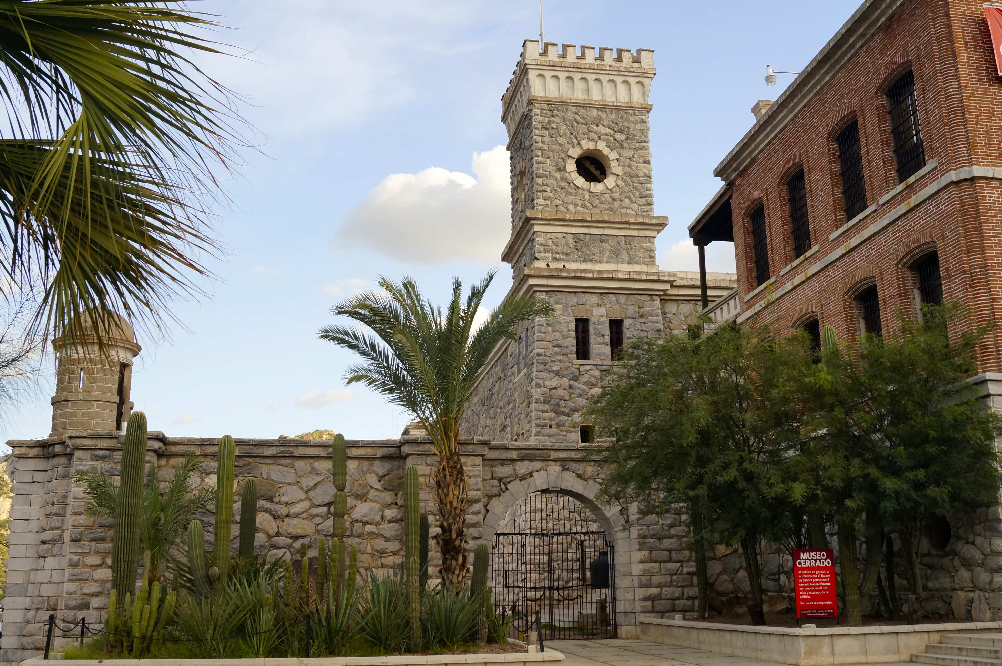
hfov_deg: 53.2
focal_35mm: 36
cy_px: 333
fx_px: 1001
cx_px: 501
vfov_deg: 36.8
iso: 400
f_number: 9
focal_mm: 24
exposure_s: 1/200
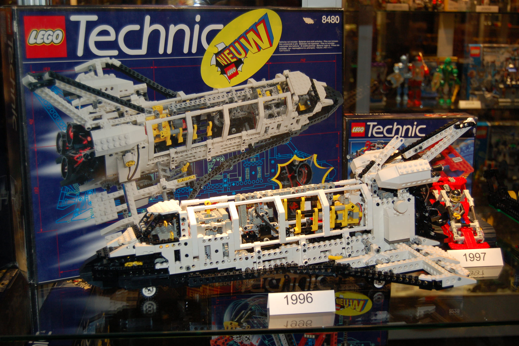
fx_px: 706
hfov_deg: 40.3
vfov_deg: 27.5
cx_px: 256
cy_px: 173
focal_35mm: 49
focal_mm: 32
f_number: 4.5
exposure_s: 1/60
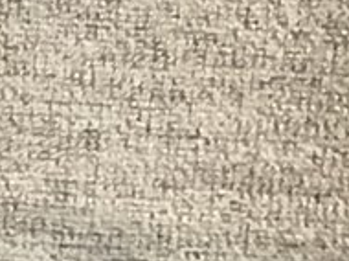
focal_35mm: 231
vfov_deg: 6.0
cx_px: -504
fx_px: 2326
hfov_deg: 7.9
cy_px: -497
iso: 250
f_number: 1.8
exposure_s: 1/50
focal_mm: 3
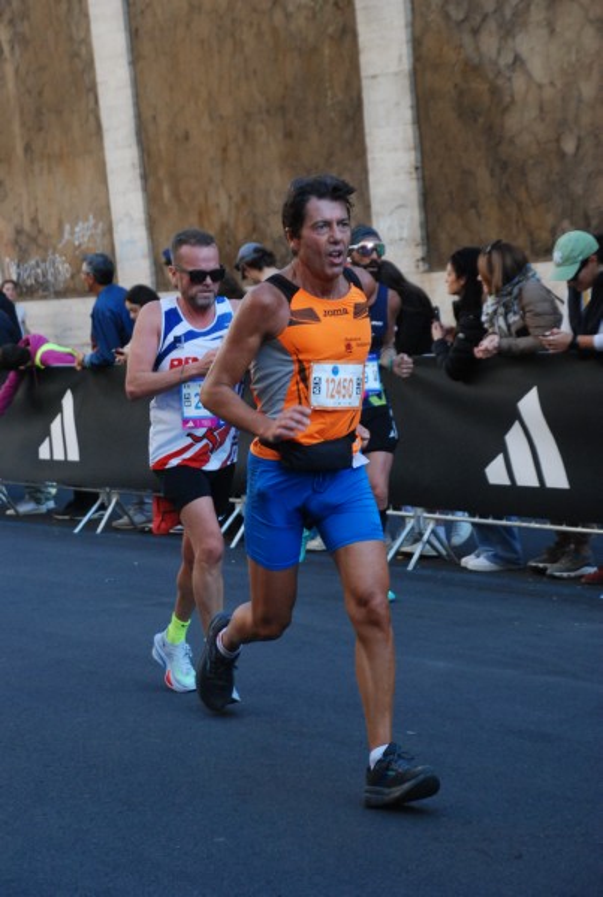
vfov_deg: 18.1
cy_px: 448
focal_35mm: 112
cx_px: 302
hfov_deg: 12.2
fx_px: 2812
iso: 1000
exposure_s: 1/500
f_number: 5.6
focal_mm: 75
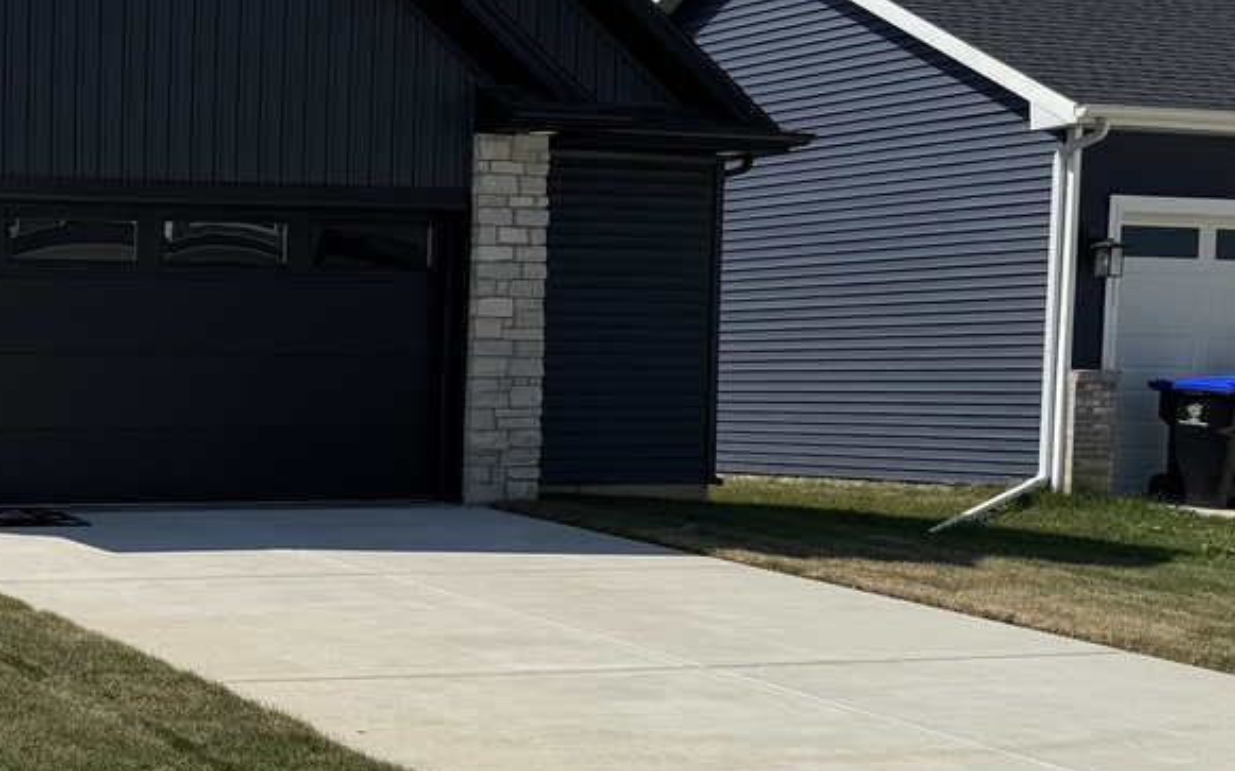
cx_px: -253
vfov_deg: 20.5
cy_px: 518
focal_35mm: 63
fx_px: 2120
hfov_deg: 28.3
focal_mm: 6.76
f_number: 1.78
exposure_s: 1/9009
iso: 80
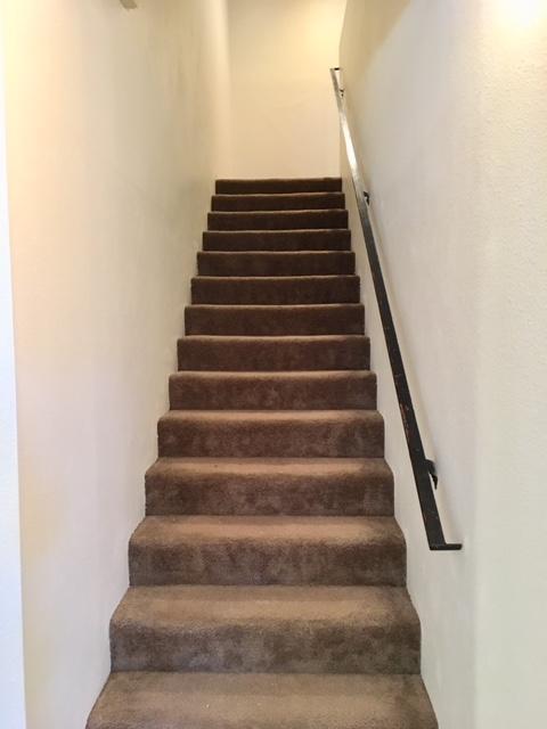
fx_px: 611
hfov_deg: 48.2
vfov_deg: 61.7
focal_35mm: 29
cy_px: 364
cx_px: 274
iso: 200
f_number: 2.2
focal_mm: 4.15
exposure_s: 1/24
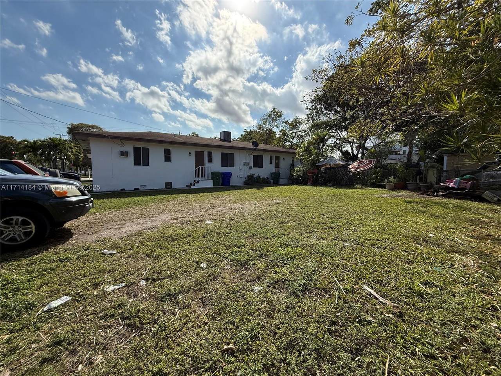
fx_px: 203
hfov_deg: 102.1
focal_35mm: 14
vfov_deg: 85.7
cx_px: 250
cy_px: 188
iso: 80
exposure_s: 1/3460
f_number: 2.2
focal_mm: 2.22
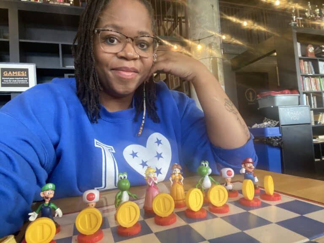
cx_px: 162
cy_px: 122
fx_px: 215
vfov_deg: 58.9
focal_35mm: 23
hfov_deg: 73.9
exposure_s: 1/30
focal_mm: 2.71
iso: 320
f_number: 2.2
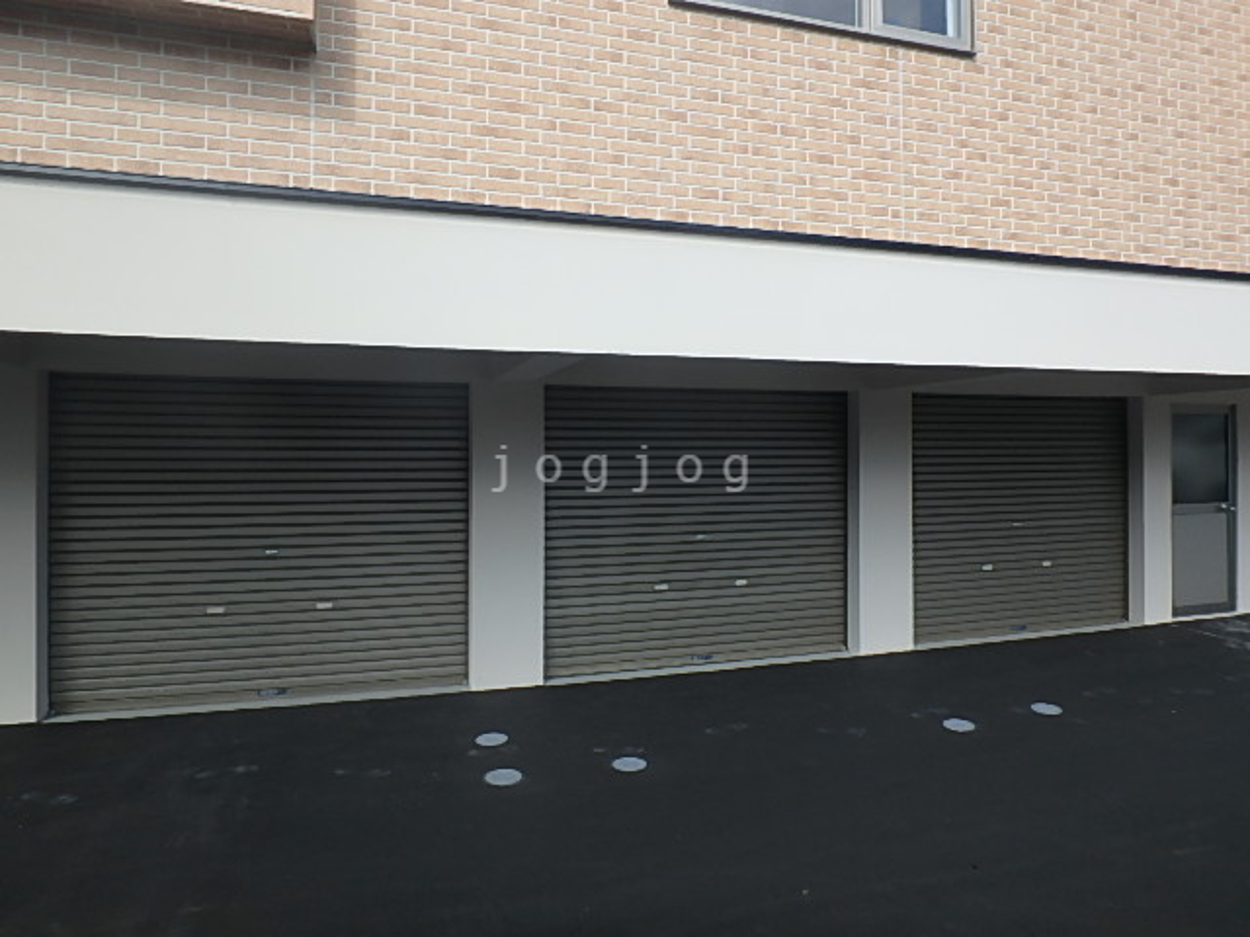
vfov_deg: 58.9
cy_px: 468
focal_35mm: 23
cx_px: 625
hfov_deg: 73.9
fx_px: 831
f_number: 3.8
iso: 125
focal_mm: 4
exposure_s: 1/800
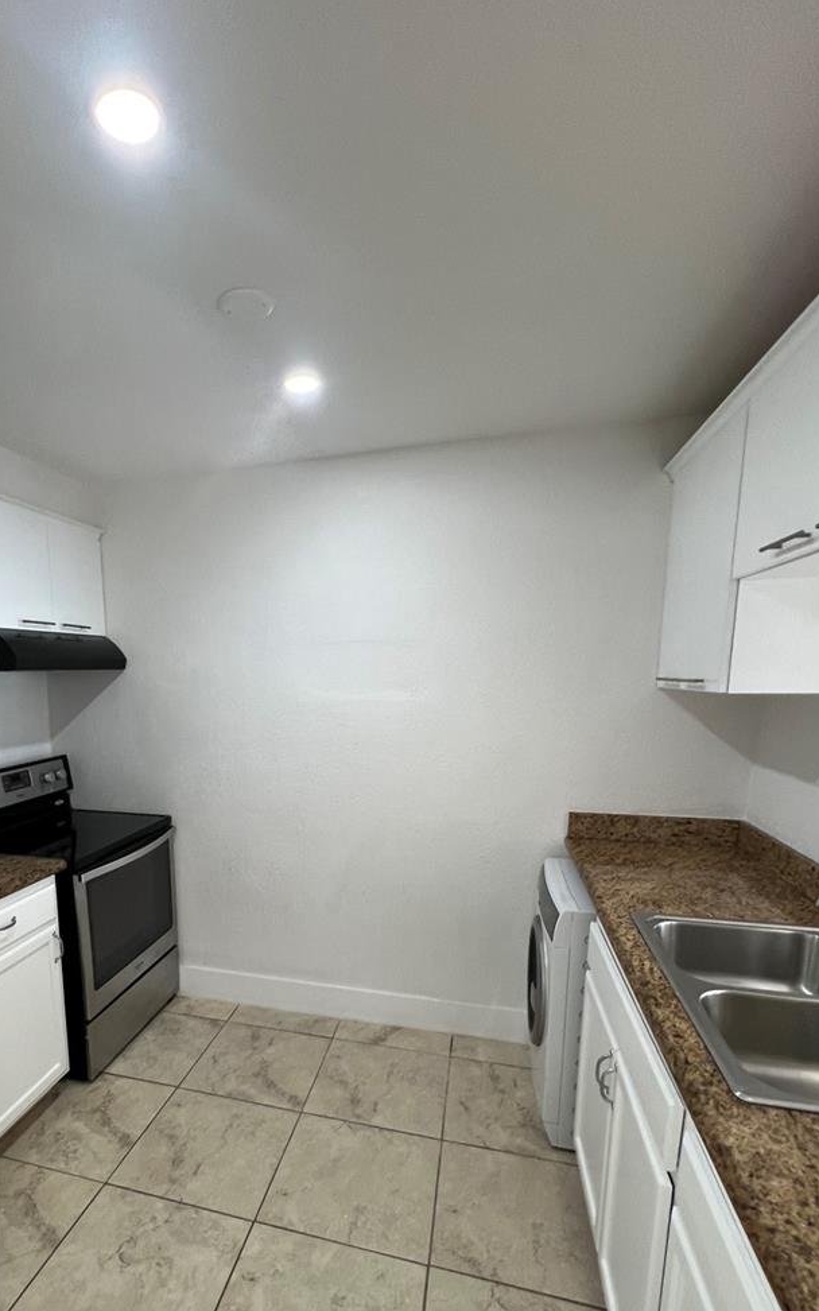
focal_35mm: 17
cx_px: 277
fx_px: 607
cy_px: 784
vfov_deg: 93.2
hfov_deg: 66.3
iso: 160
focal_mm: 1.57
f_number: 1.8
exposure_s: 1/99
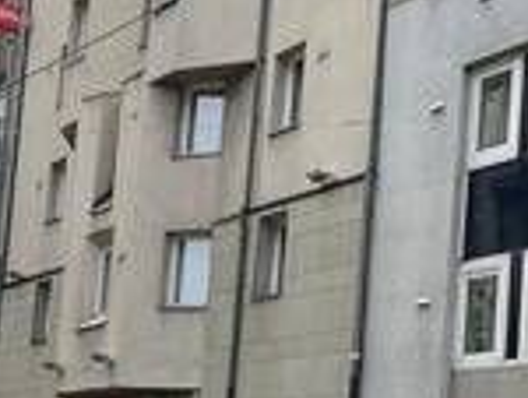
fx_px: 1589
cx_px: 208
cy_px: 306
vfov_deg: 14.2
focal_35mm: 104
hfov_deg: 18.8
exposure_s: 1/2212
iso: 32
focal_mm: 4.2
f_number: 1.6
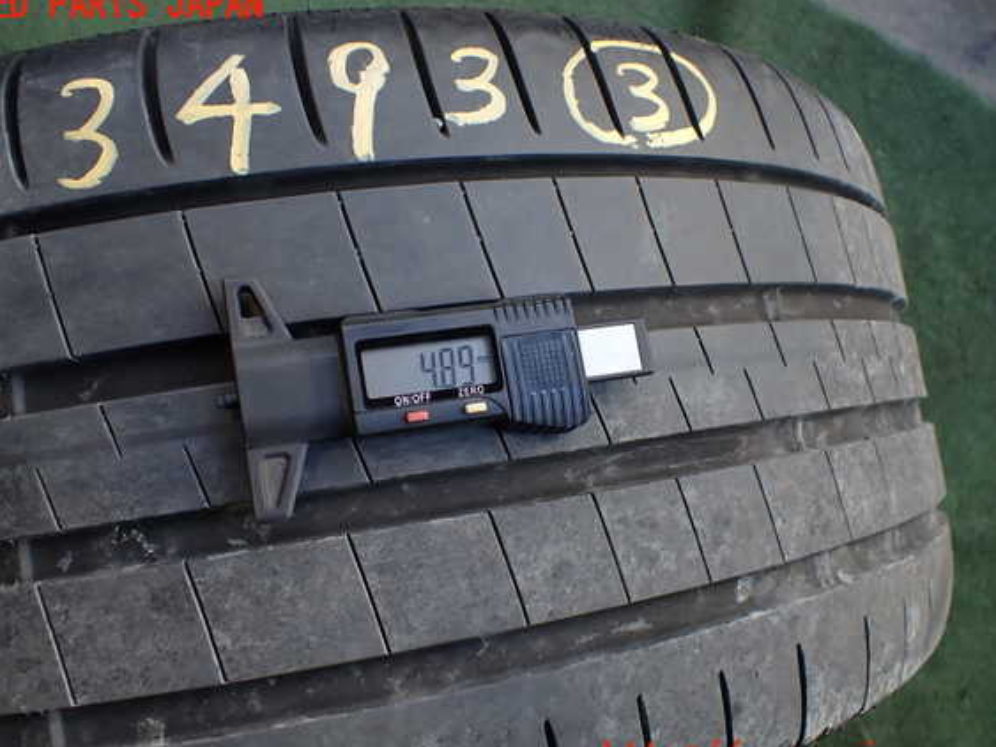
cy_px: 382
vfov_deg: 44.1
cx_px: 472
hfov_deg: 56.8
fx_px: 921
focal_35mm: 32
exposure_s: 1/125
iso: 200
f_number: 2.3
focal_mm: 5.4
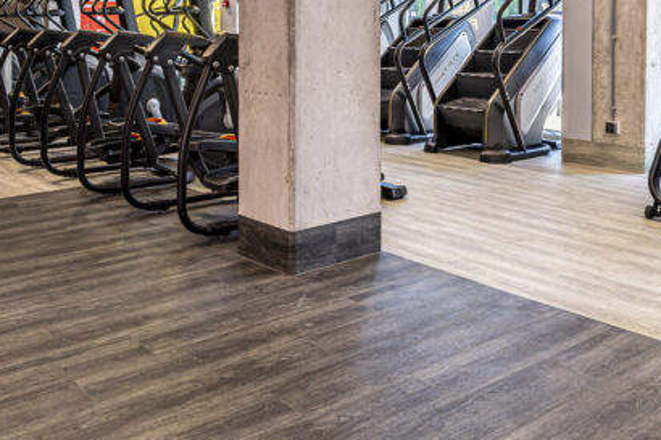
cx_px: 243
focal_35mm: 39
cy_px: 43
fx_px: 716
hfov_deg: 49.0
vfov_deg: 32.5
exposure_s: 1/30
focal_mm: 20
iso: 100
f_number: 9
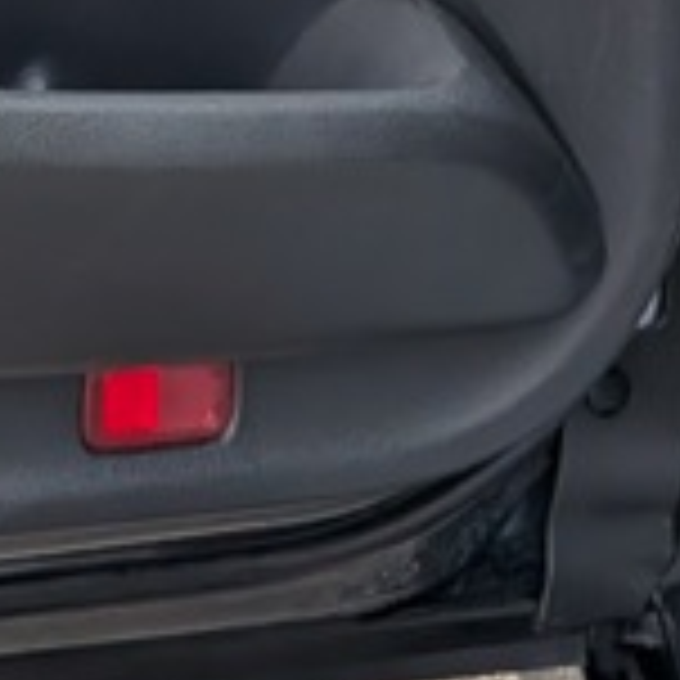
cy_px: -383
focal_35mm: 230
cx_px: -311
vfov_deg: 7.5
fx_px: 5112
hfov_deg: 7.5
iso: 339
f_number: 1.68
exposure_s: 1/789
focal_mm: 6.9
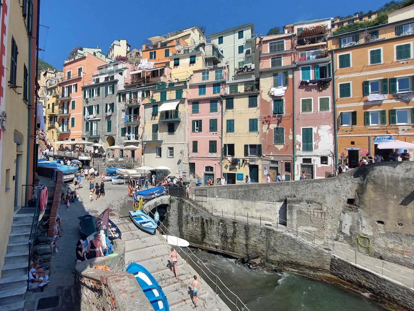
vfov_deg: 89.9
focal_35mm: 13
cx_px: 207
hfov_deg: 106.2
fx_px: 155
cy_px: 156
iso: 50
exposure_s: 1/2000
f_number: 2.2
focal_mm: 1.74
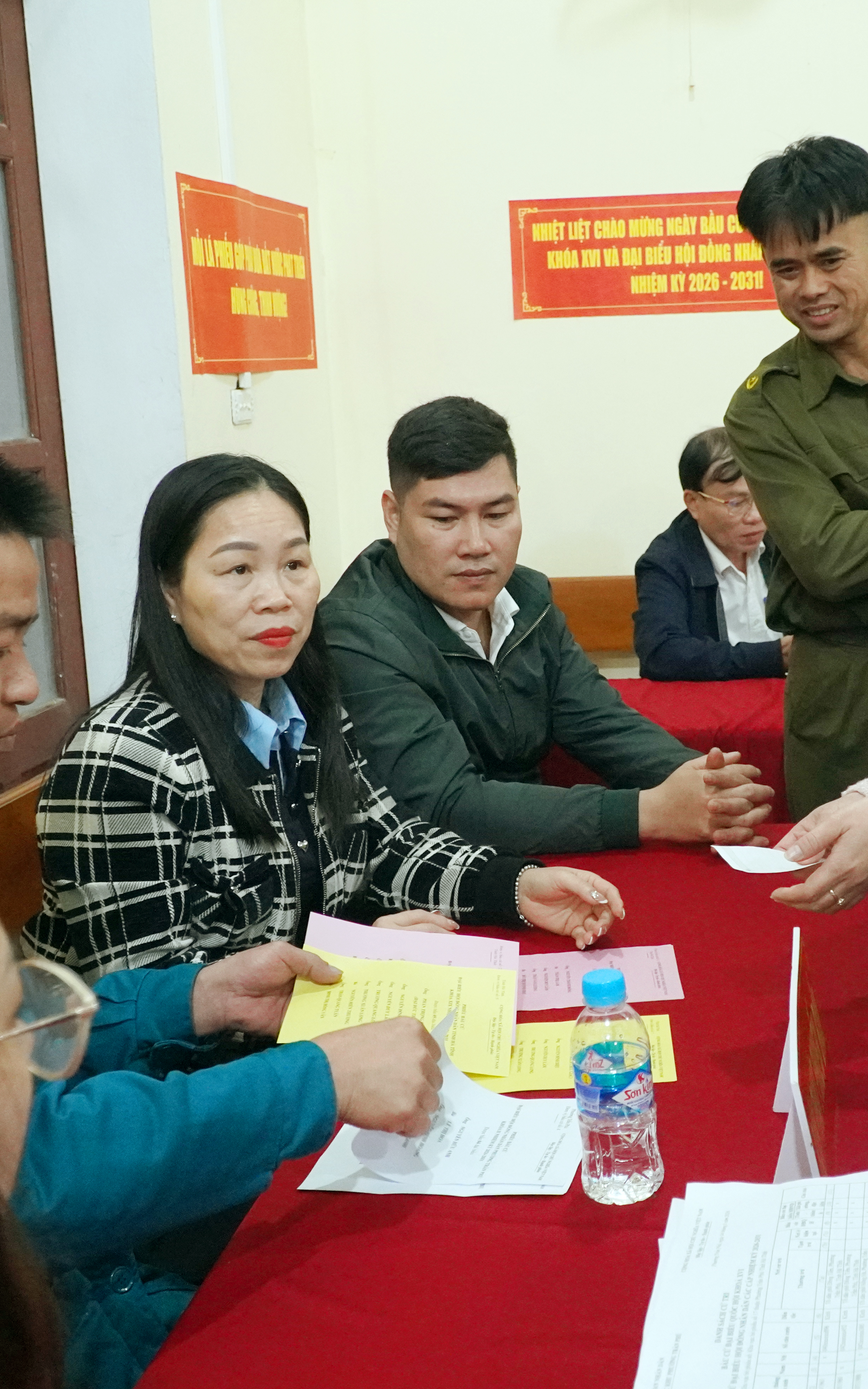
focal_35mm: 42
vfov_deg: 47.2
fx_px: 1590
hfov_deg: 30.2
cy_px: 687
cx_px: 623
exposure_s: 1/160
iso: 4000
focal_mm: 18
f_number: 4
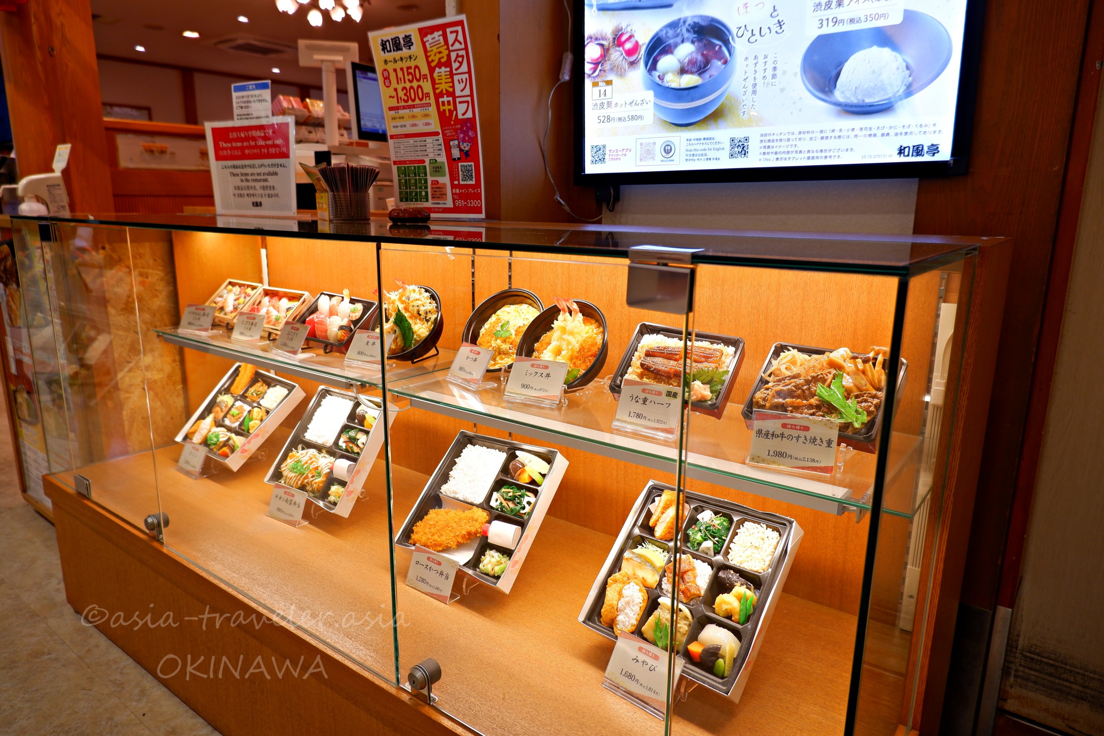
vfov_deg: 55.1
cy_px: 368
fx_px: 705
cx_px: 552
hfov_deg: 76.1
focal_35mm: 23
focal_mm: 15
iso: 200
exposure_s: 1/56
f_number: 3.5
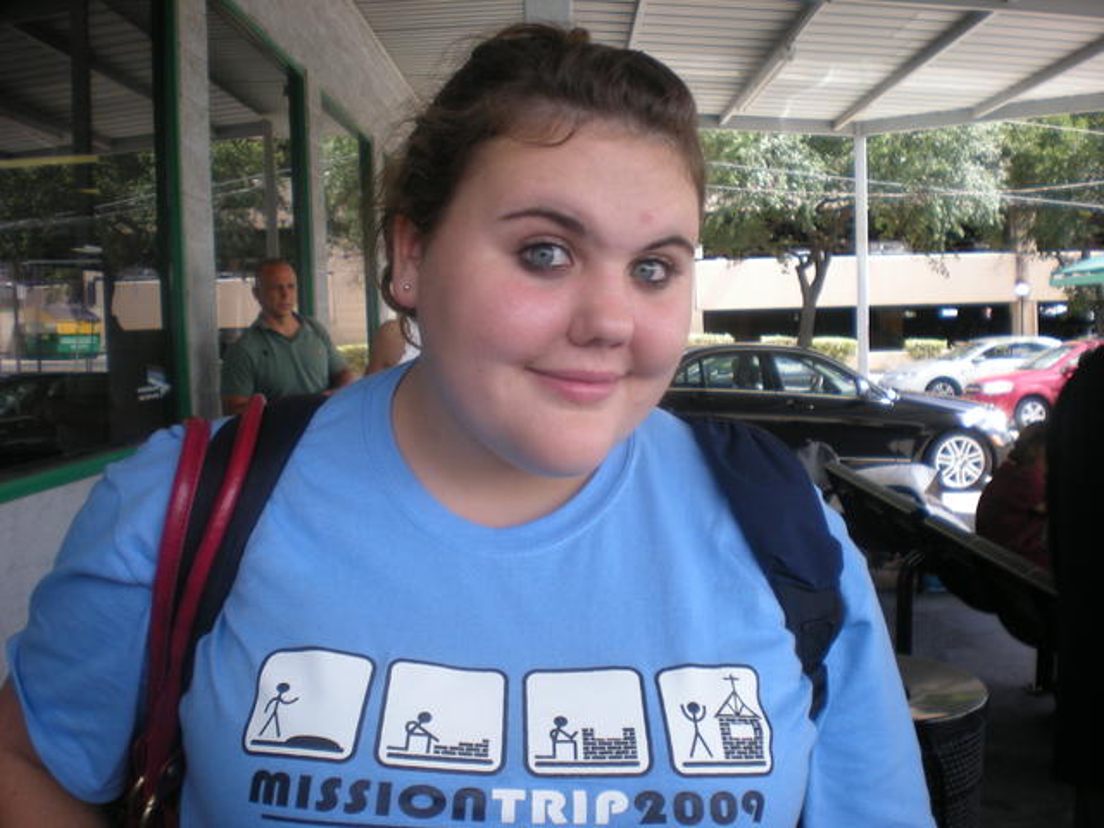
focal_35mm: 38
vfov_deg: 37.7
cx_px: 552
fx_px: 1212
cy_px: 414
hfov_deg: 49.0
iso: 64
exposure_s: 1/114
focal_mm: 6.3
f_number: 3.1
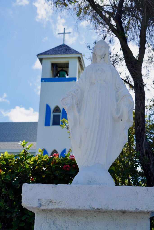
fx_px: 366
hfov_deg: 23.8
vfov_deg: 35.0
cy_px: 115
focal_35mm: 57
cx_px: 77
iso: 100
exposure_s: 1/125
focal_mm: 57
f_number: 11
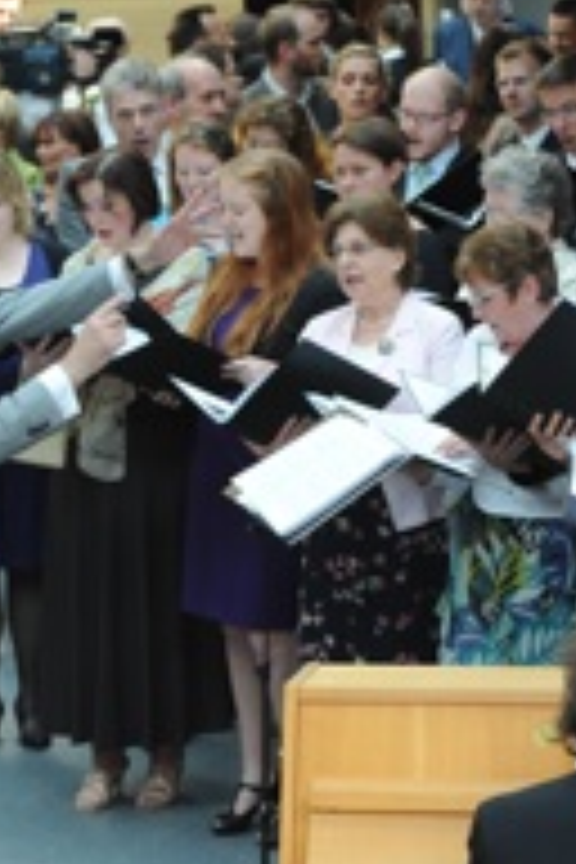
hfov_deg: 8.0
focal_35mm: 171
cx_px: 414
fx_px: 4104
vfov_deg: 12.0
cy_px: 490
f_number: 6.3
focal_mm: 82
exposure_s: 1/160
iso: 640
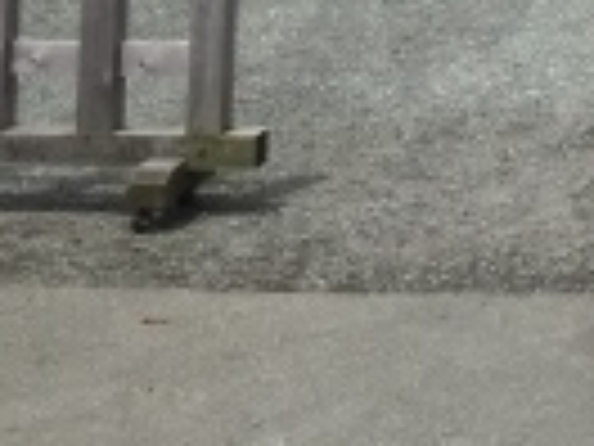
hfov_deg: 15.4
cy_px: -358
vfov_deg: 12.3
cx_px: 1066
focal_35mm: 110
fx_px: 1888
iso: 32
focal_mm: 4.15
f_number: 2.2
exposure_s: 1/1883
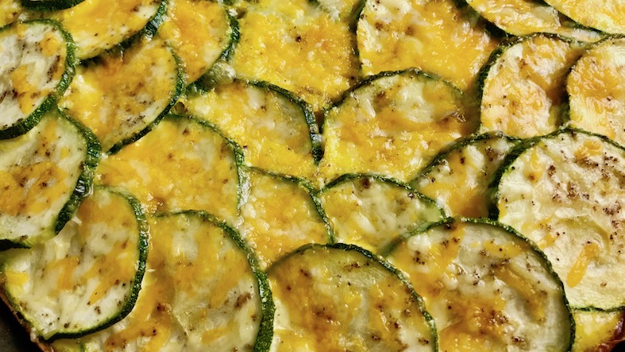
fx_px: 514
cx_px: 311
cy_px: 146
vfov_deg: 37.7
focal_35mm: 31
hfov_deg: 62.6
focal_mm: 3.99
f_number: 1.8
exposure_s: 1/120
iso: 20
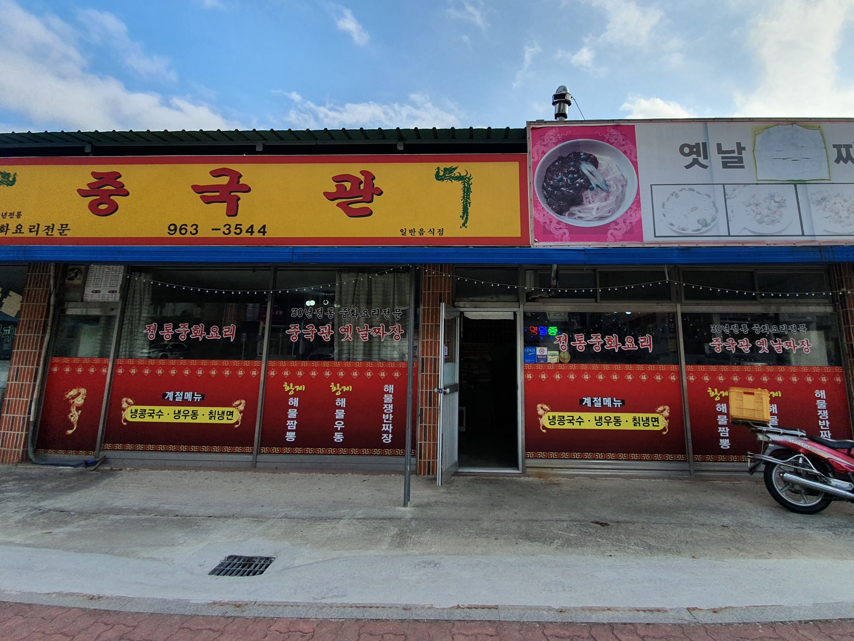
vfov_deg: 74.4
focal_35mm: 17
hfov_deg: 91.0
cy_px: 280
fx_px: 419
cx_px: 448
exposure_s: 1/1184
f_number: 2.2
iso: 50
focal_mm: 1.8
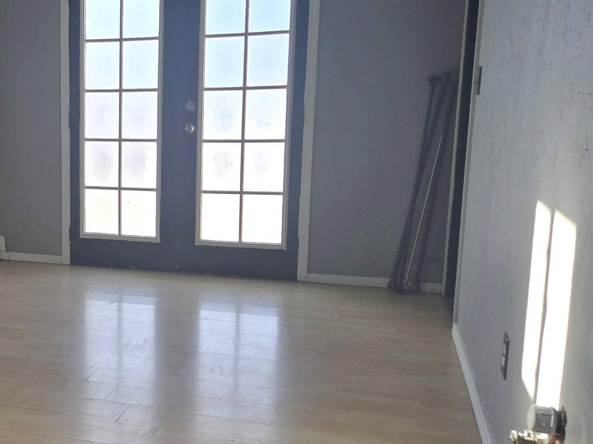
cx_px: 9
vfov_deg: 29.7
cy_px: 212
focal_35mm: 49
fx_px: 839
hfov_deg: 35.4
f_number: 1.8
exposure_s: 1/189
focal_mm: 5.4
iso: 25
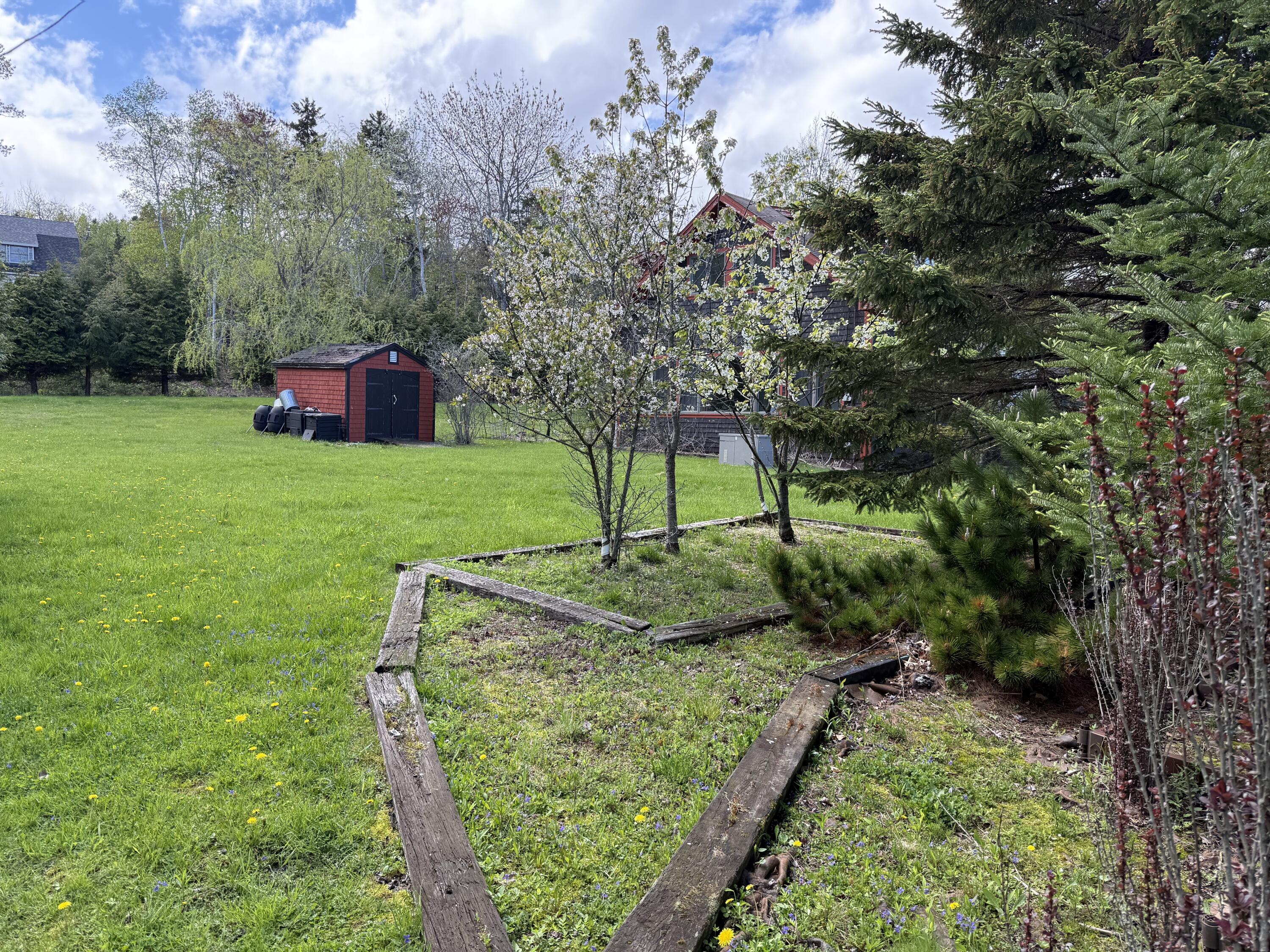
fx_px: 881
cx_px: 635
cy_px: 476
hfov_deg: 71.6
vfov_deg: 56.8
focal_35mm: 24
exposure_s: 1/849
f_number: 1.78
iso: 100
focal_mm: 6.76
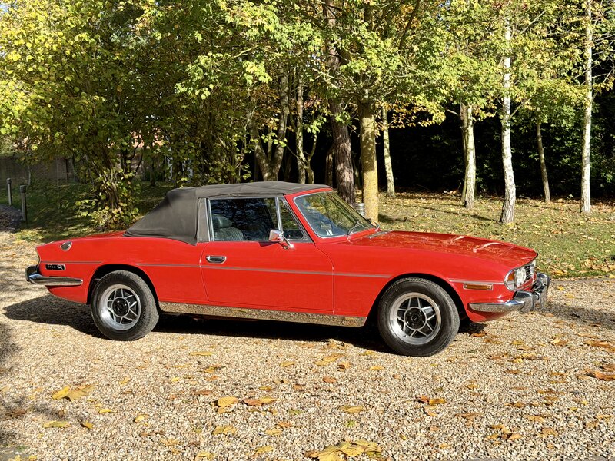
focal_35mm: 48
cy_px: 230
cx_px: 308
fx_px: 853
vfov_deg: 30.3
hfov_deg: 39.7
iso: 64
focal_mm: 6.76
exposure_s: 1/1838
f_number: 1.78
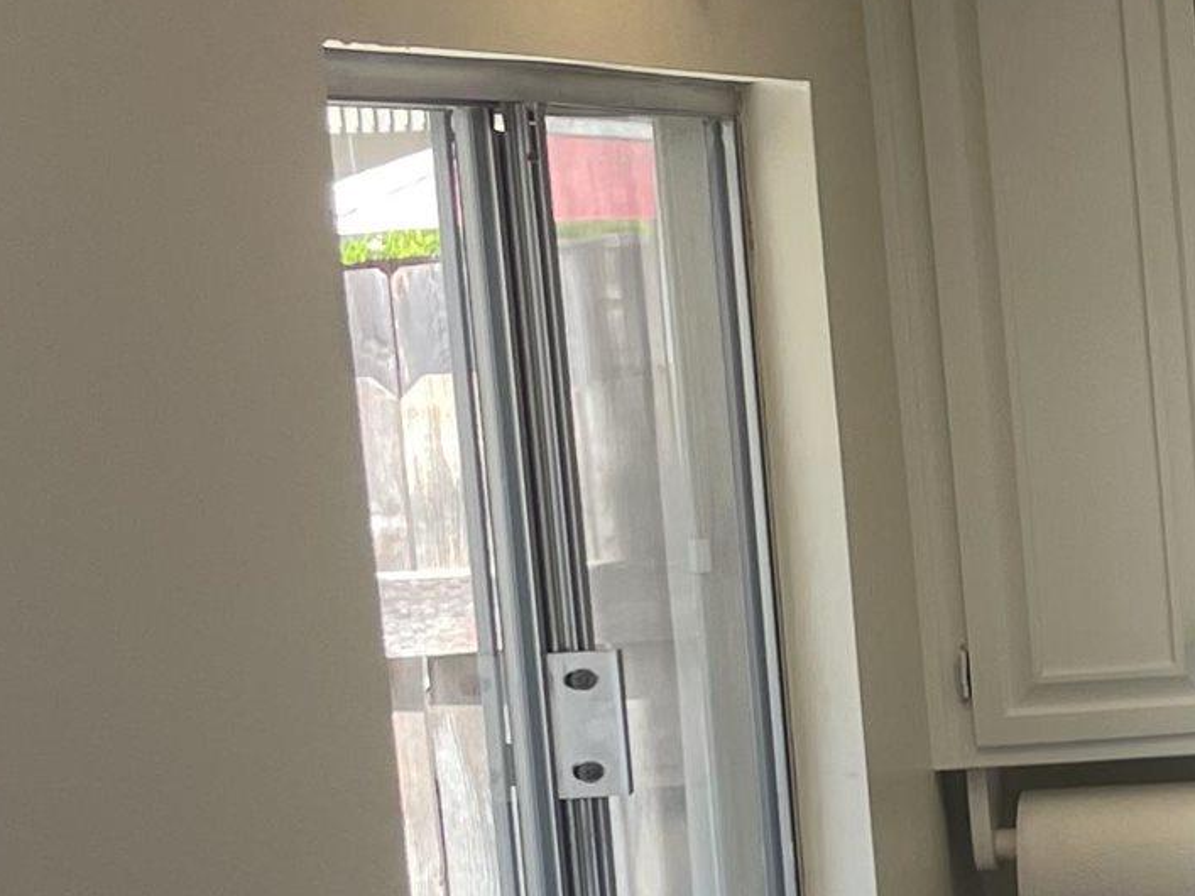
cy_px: 681
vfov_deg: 13.1
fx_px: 3900
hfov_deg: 15.3
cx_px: 2089
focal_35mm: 113
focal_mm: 4.2
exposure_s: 1/121
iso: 32
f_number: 1.6
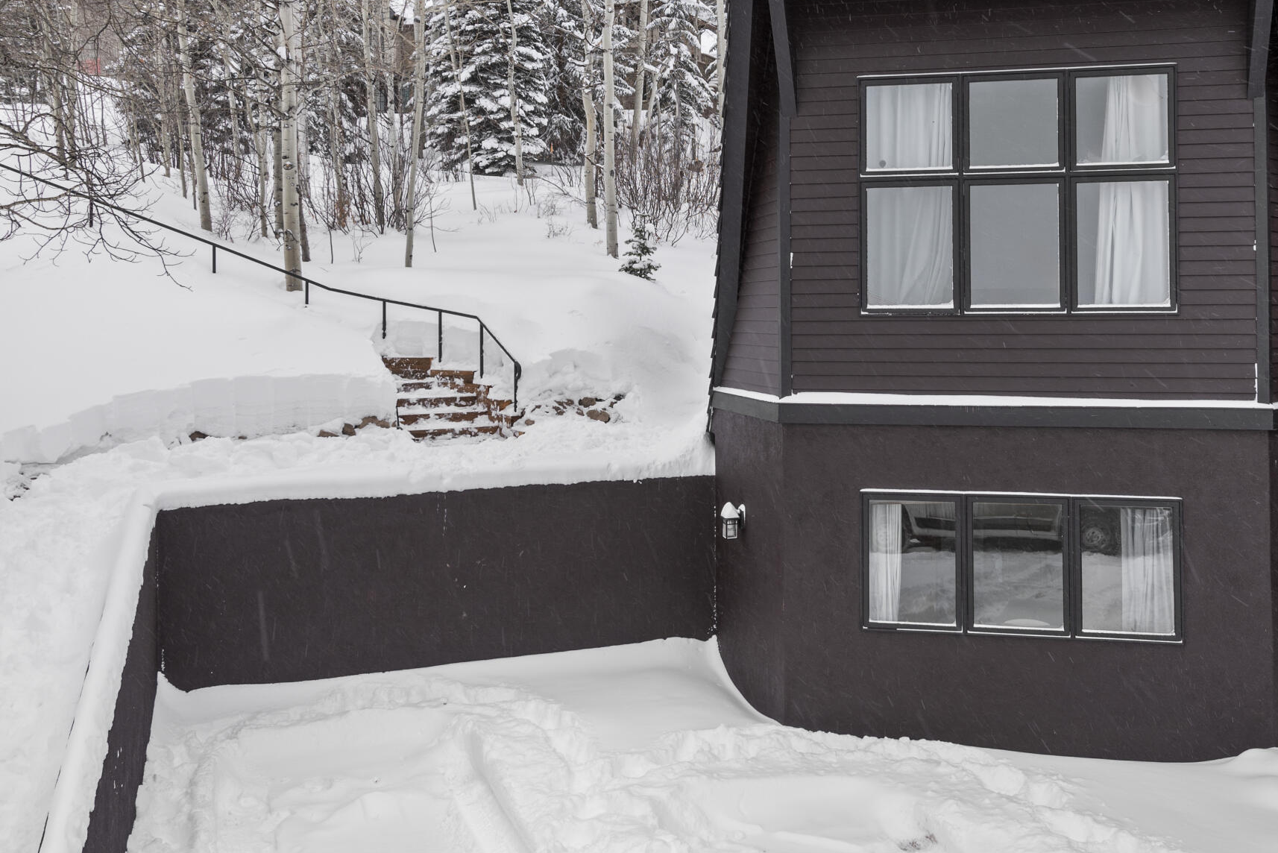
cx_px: 790
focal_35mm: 35
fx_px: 1243
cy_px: 282
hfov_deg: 53.9
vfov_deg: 37.5
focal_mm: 20
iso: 100
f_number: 7.1
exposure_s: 1/60
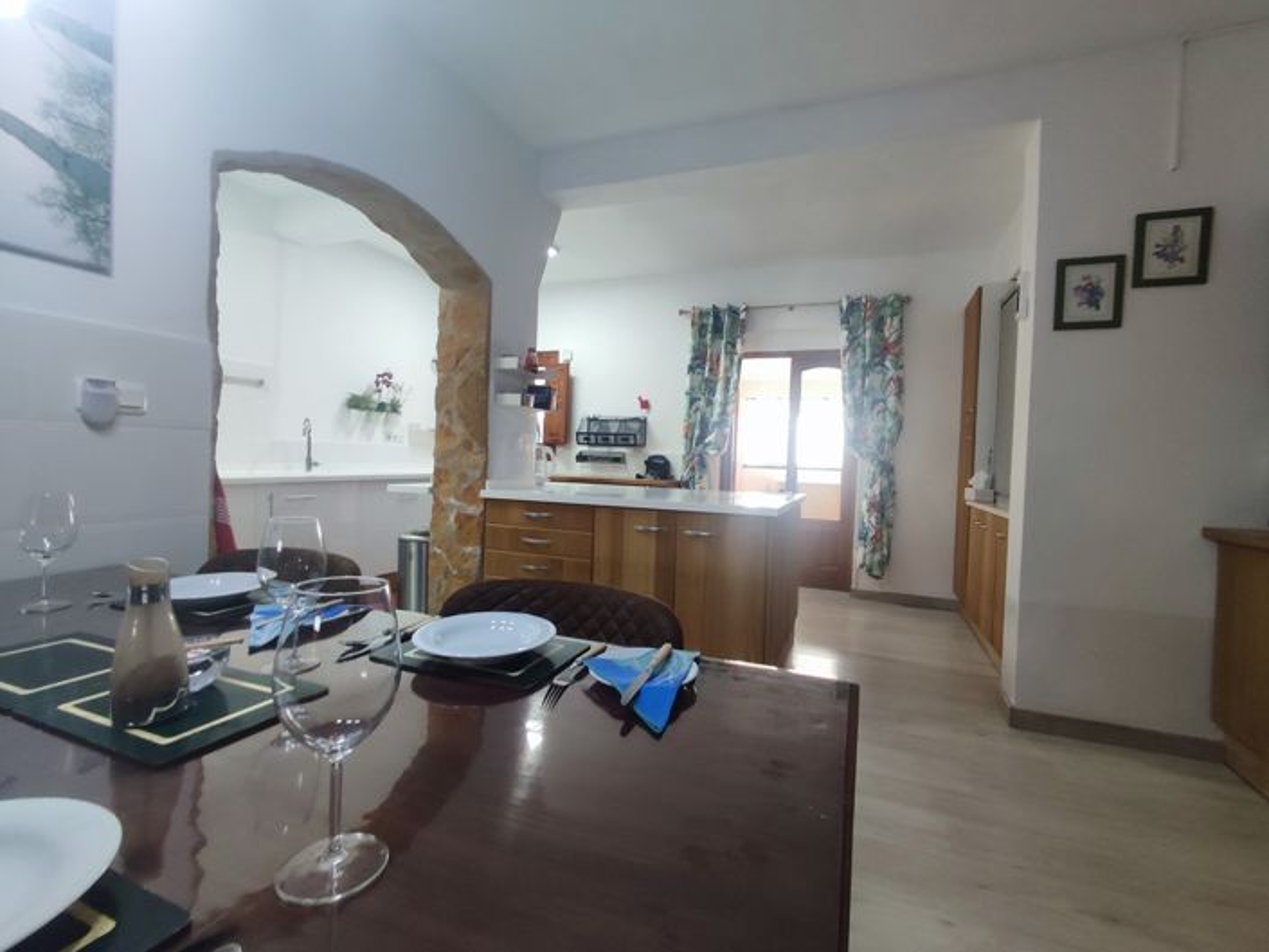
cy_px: 476
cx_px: 634
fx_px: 587
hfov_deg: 94.5
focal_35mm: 16
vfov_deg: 78.1
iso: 188
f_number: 2.2
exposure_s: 1/50
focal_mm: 1.65
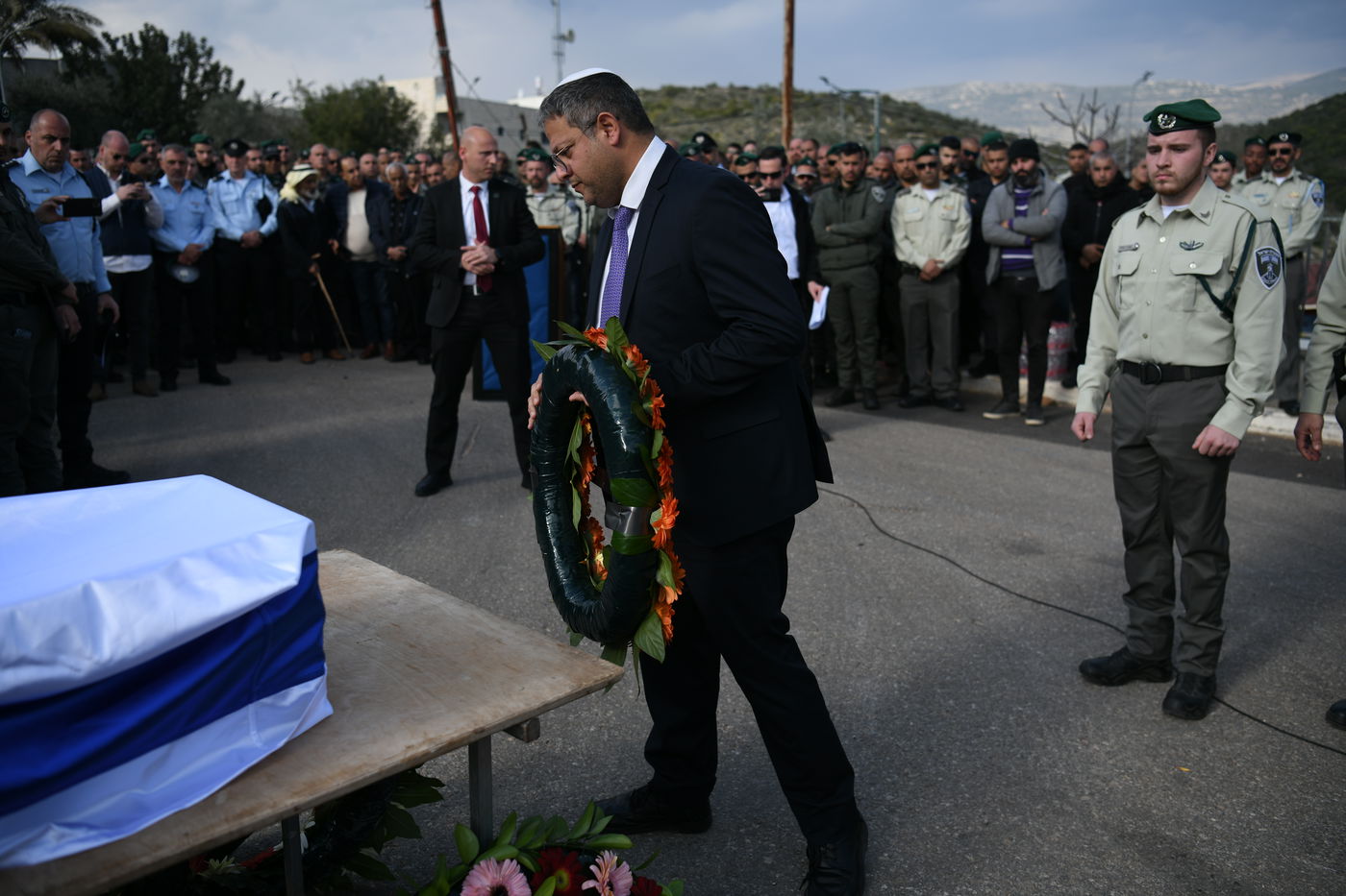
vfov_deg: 41.1
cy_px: 448
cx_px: 673
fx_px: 1196
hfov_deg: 58.7
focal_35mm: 32
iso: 125
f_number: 3.2
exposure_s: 1/1600
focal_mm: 32
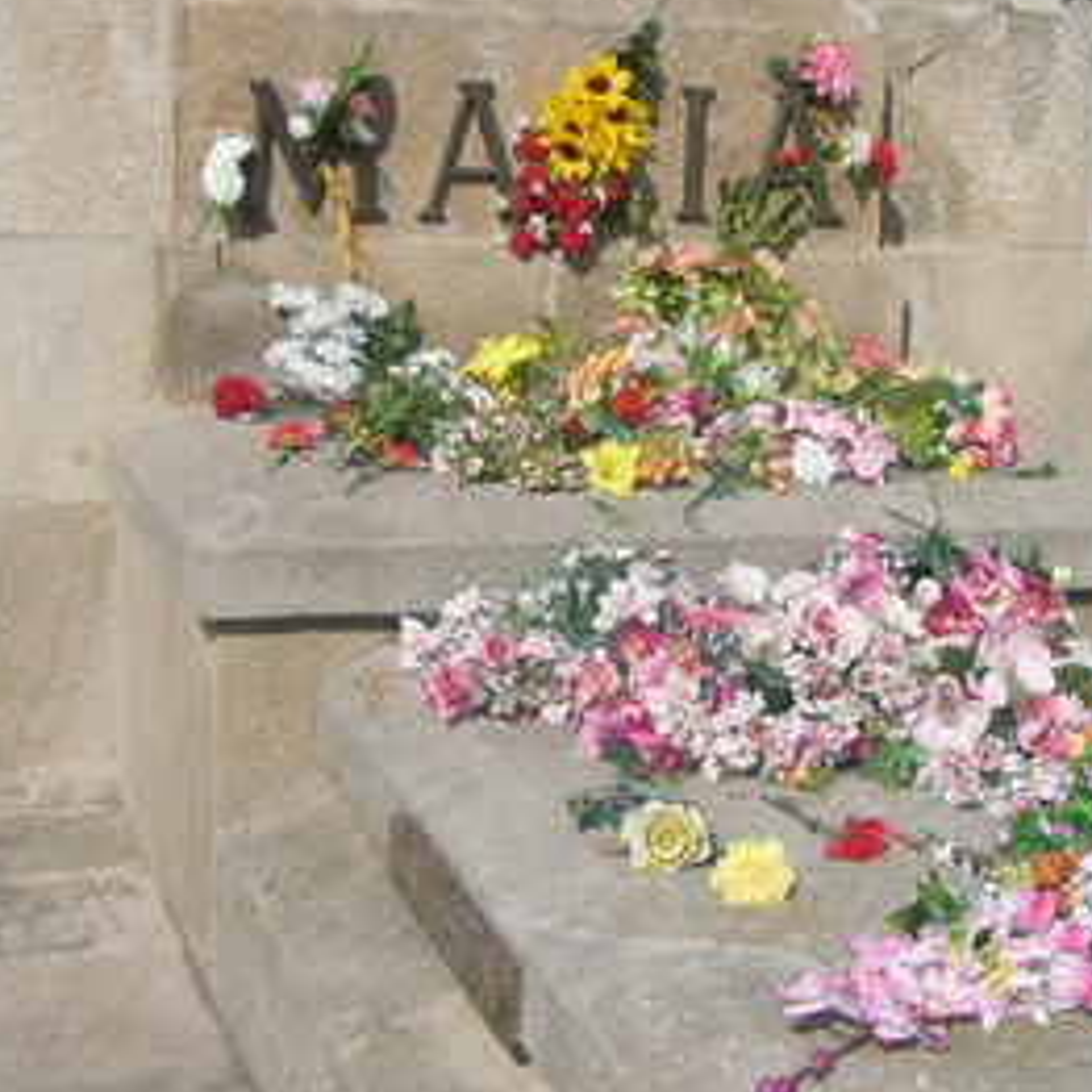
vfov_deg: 25.7
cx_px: 750
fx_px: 2391
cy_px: 433
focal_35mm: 67
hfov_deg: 25.6
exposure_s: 1/640
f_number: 5.6
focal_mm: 4.6
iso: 80
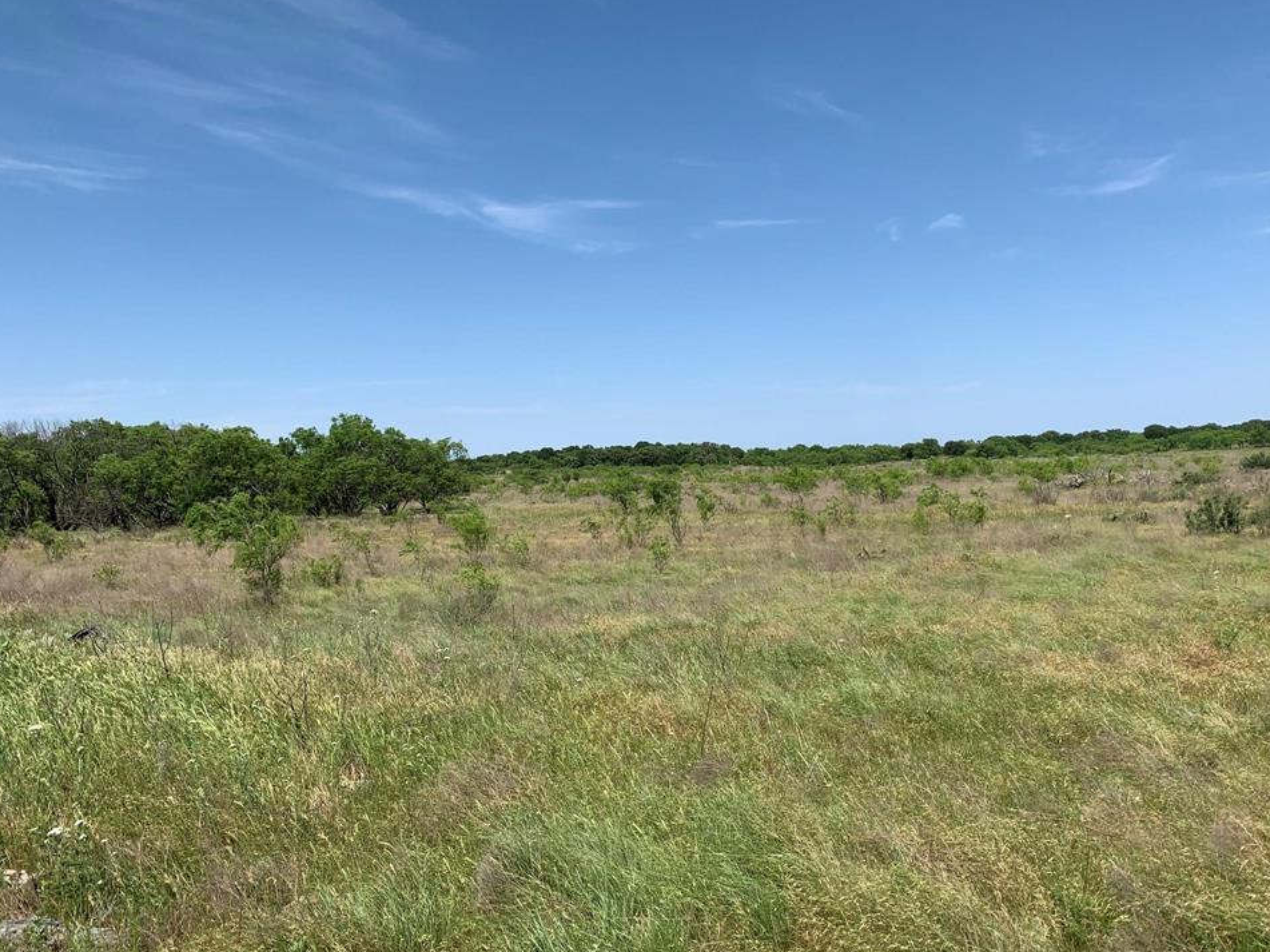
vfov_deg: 49.7
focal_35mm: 28
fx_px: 1027
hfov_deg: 63.4
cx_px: 654
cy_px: 485
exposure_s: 1/2755
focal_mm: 4.25
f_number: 1.8
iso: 25
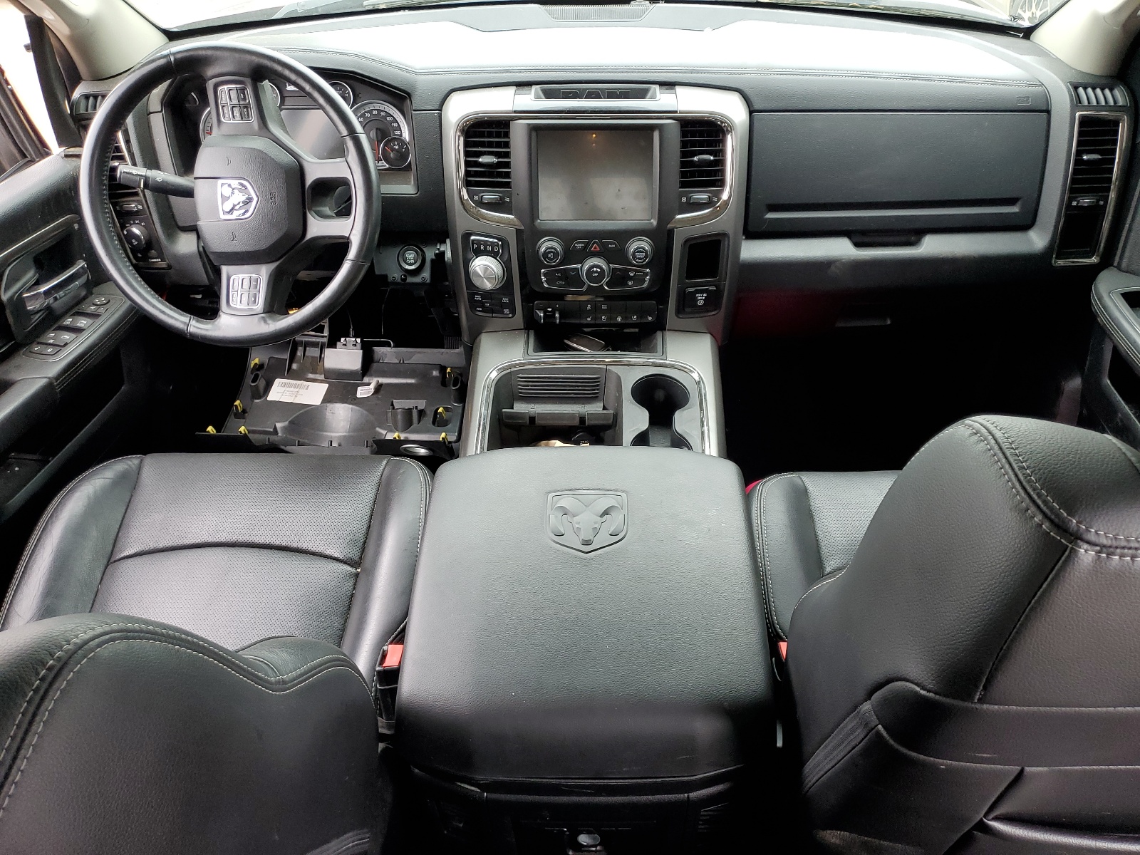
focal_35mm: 26
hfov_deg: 67.3
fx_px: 856
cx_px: 570
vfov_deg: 53.1
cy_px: 428
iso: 80
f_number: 1.5
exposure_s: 1/120
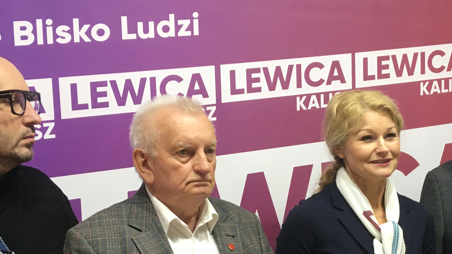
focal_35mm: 64
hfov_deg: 32.7
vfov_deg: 18.3
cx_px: 280
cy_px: 265
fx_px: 767
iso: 50
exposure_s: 1/33
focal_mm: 4.15
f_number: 2.2
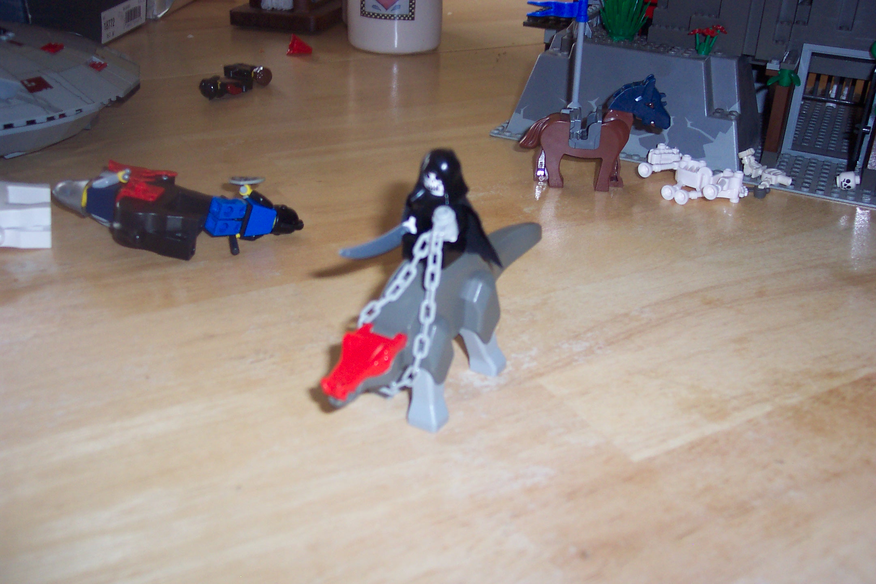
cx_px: 438
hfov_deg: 50.7
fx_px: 925
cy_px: 292
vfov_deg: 35.1
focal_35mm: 38
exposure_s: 1/30
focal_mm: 8
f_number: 2.8
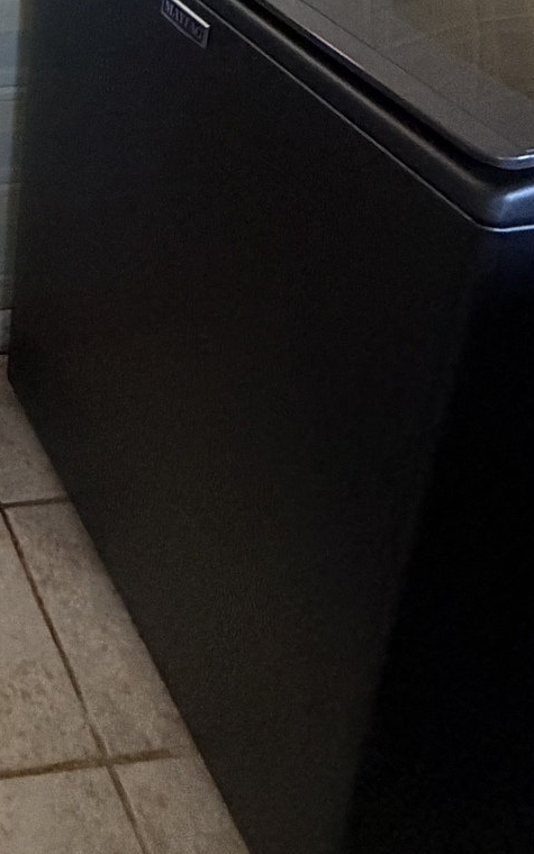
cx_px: -353
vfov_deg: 34.7
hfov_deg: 21.6
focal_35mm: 45
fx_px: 1048
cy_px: -187
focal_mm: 2.22
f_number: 2.2
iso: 400
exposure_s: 1/60
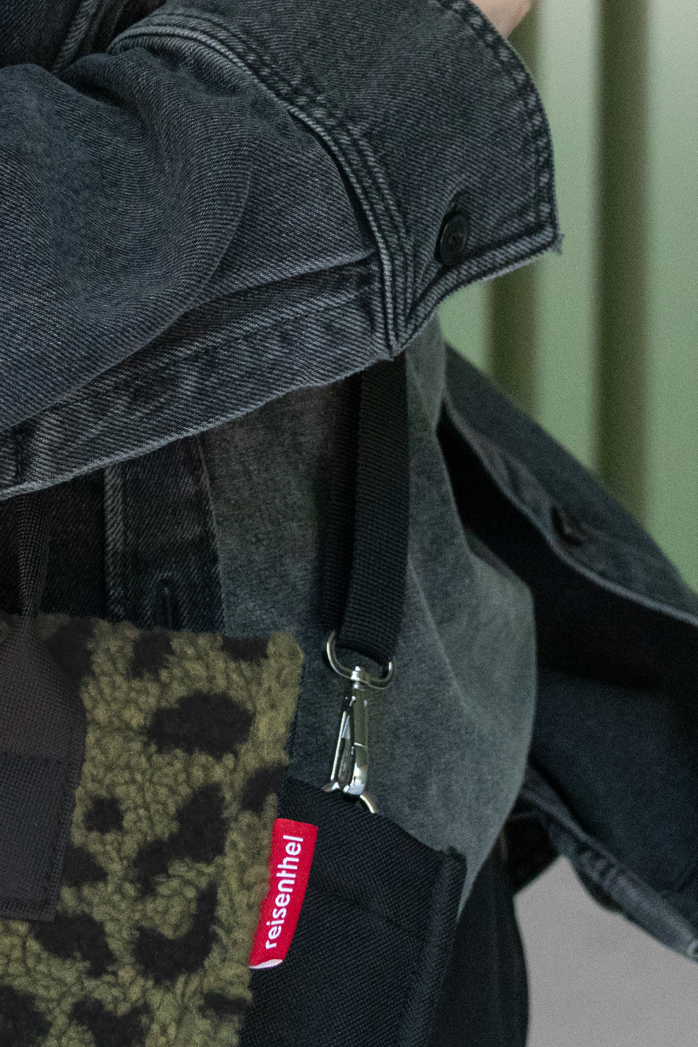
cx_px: -143
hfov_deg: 10.3
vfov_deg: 15.3
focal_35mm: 131
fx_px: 3809
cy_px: -30
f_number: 5
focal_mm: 37
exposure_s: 1/800
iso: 4000
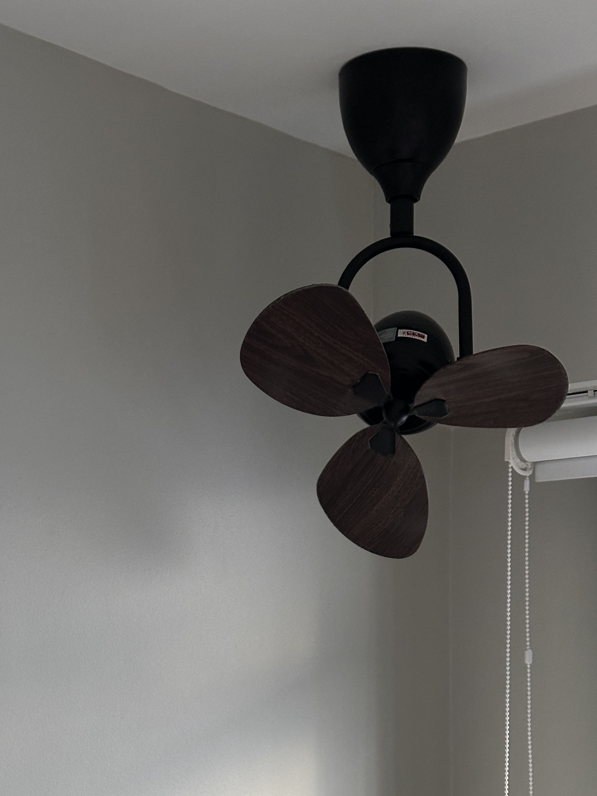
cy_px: 398
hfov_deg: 30.3
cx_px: 298
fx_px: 1104
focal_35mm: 48
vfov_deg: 39.7
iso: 320
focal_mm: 6.86
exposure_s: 1/40
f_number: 1.78
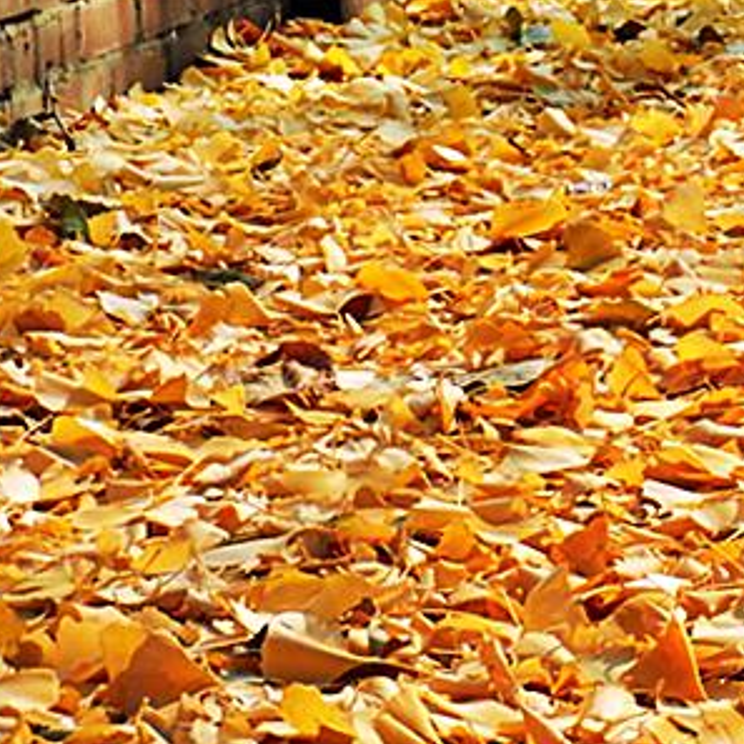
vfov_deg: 9.6
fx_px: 4353
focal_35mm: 179
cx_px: 1405
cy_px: -190
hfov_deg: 9.3
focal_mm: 8.4
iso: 100
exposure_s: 1/640
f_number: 3.5
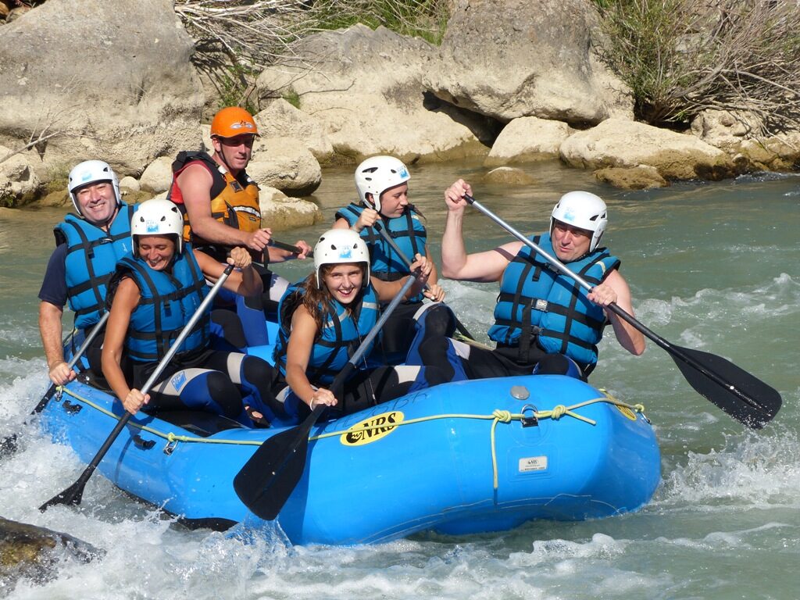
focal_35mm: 140
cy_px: 300
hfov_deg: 14.1
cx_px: 400
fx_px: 3235
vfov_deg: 10.6
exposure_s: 1/1000
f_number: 4
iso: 100
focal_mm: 25.2
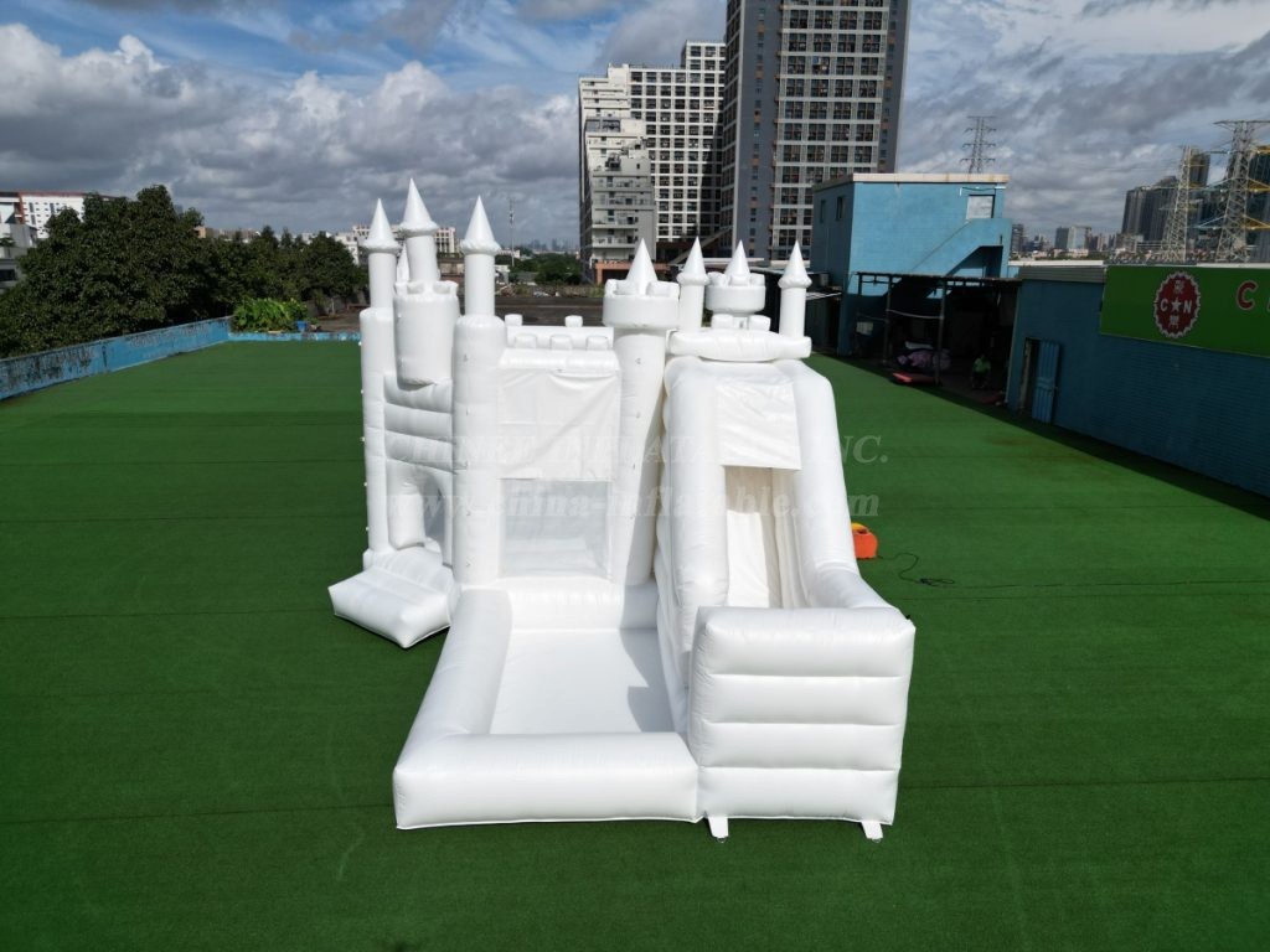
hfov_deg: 71.6
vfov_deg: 56.8
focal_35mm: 24
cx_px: 635
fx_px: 881
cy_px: 476
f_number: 1.7
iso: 110
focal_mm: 6.72
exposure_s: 1/6400
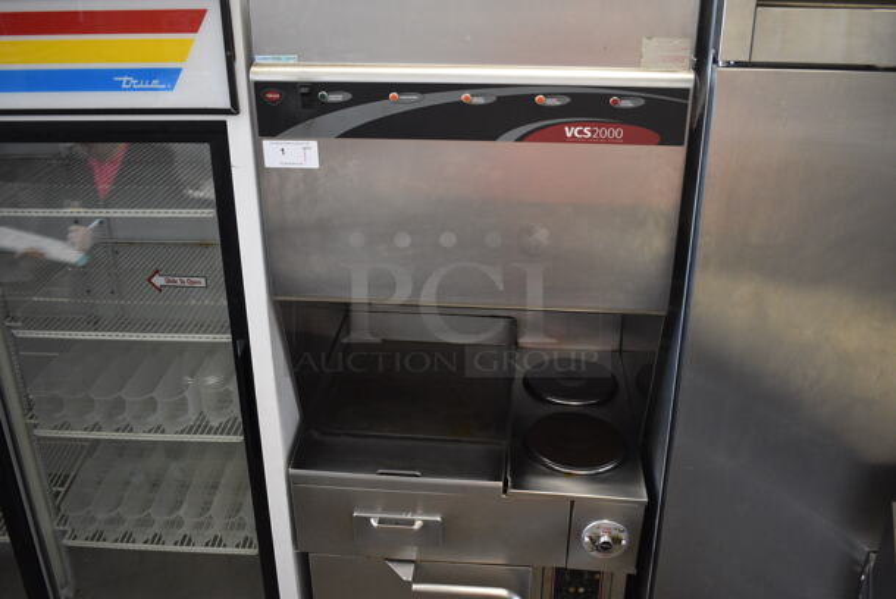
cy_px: 300
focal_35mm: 33
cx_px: 448
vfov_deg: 40.1
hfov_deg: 57.2
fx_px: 822
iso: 2000
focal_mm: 22
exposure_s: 1/125
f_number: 3.8
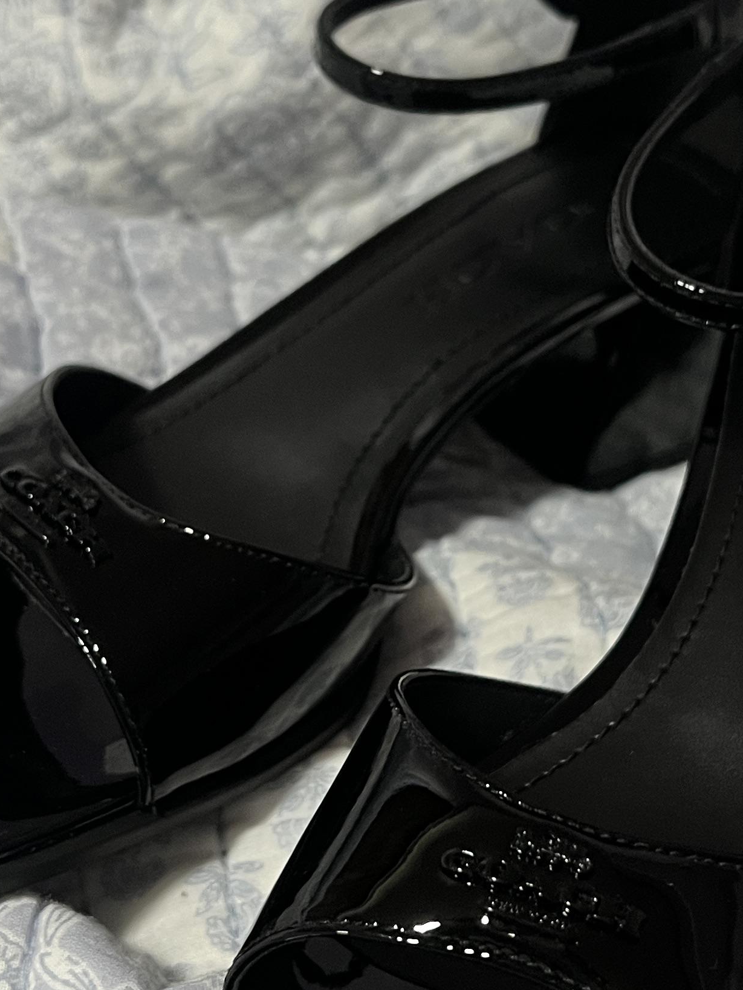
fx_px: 1831
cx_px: 414
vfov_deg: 30.3
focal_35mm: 64
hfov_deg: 22.9
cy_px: 503
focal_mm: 5.7
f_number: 1.5
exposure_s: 1/60
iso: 250
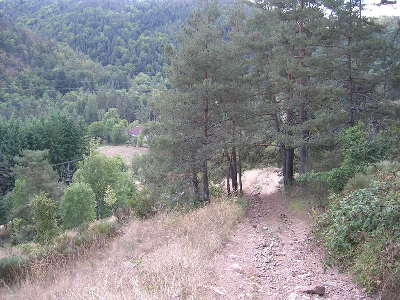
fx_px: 404
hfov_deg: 52.6
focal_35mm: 35
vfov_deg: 40.7
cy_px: 150
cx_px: 200
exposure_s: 1/80.6
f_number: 2.8
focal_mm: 5.4
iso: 50
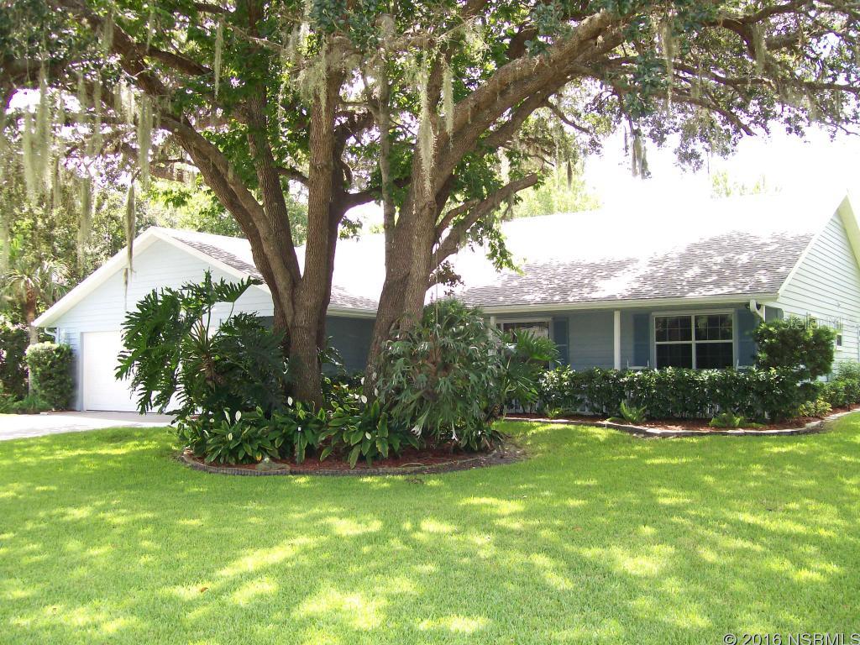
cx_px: 430
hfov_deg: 51.4
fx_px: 894
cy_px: 322
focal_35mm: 36
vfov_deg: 39.7
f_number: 2.7
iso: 80
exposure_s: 1/185
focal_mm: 6
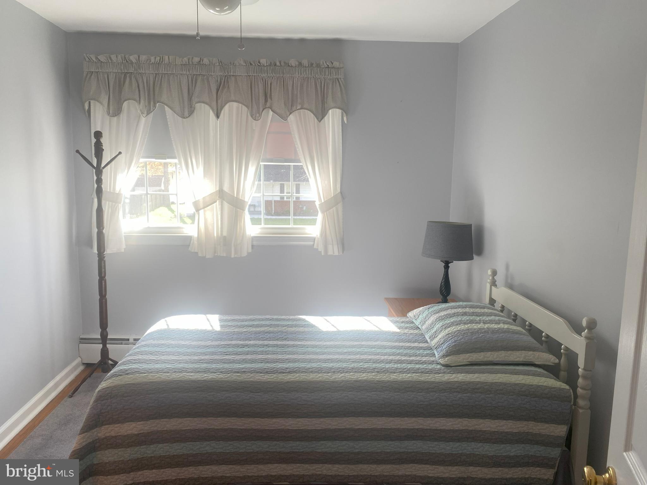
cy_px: 242
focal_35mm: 26
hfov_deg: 67.3
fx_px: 486
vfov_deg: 53.1
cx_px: 324
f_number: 1.8
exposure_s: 1/120
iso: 40
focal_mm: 4.25
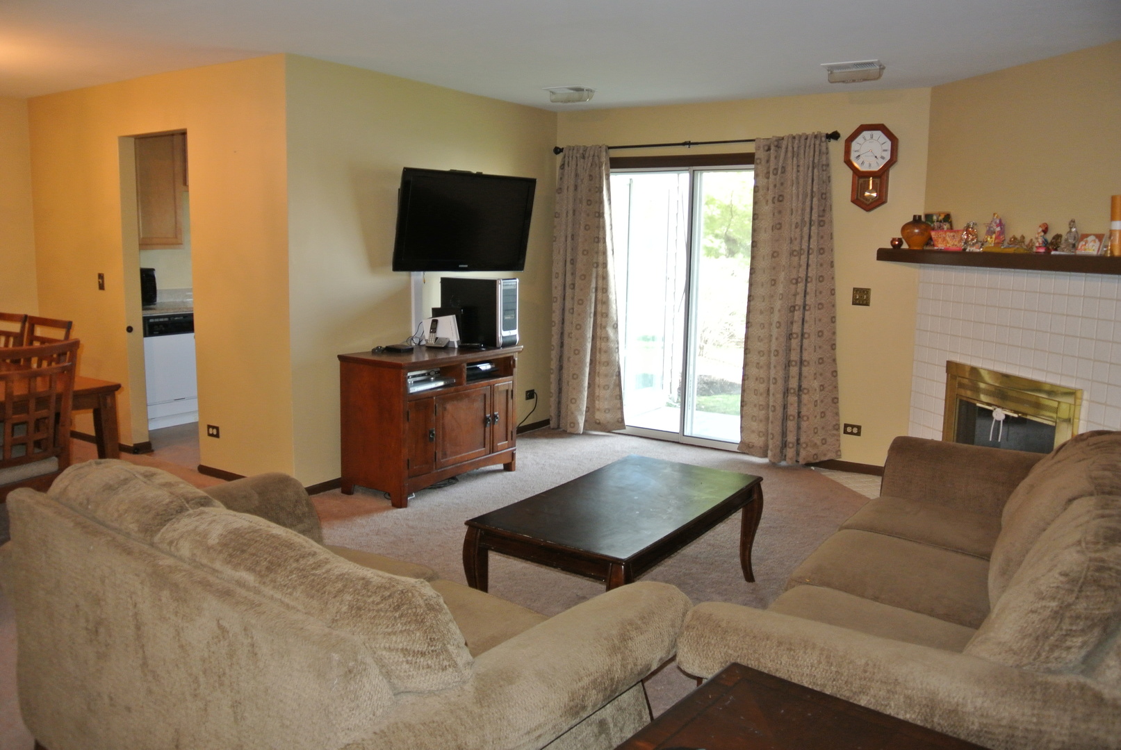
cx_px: 560
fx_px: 842
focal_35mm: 27
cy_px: 375
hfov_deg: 67.3
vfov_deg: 48.1
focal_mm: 10
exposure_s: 1/60
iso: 500
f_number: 3.5
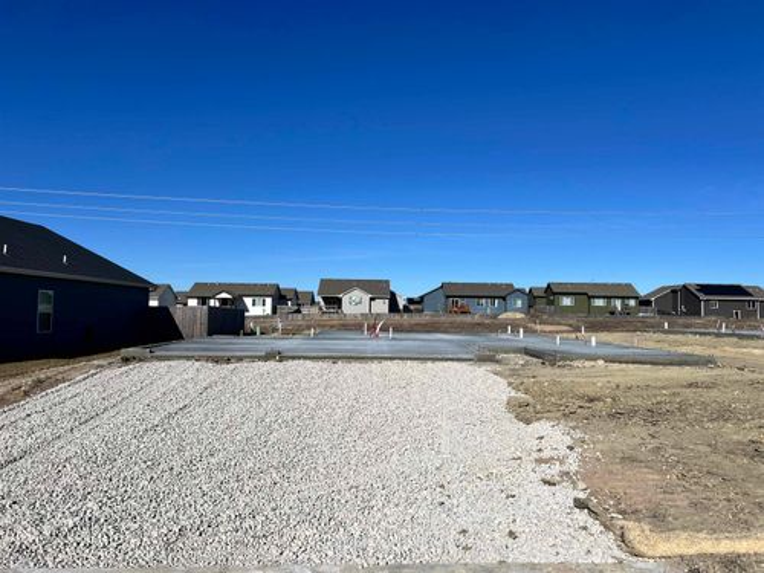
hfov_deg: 67.3
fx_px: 574
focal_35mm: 26
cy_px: 286
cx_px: 382
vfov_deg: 53.1
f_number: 1.5
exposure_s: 1/10309
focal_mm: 5.7
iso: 50
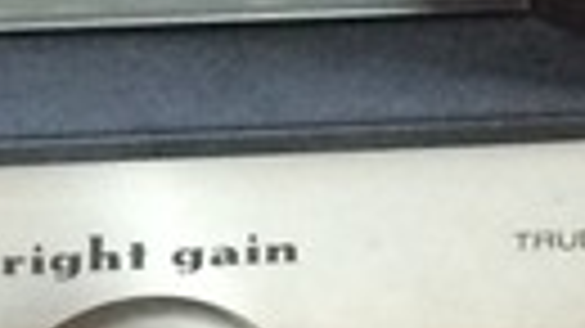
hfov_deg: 7.9
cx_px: -873
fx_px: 3861
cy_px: -521
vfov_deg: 4.7
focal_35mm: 249
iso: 320
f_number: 2.2
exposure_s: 1/33
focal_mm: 4.15
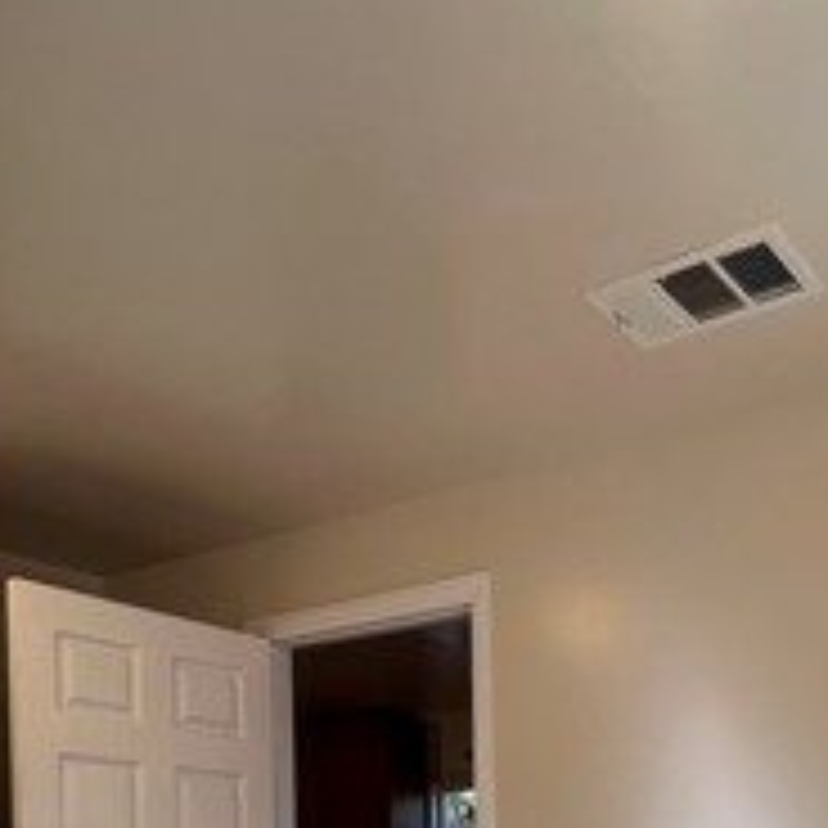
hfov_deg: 40.8
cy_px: 954
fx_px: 1082
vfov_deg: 34.8
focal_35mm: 40
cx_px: 608
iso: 50
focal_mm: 1.57
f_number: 1.8
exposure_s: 1/120
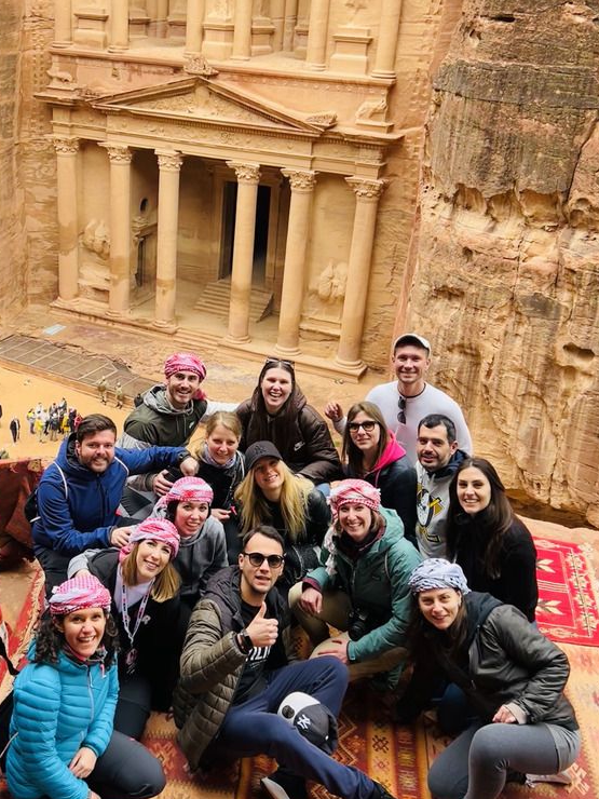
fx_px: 831
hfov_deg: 39.4
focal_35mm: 36
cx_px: 226
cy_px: 361
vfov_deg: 51.3
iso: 50
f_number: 1.5
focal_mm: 5.7
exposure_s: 1/343
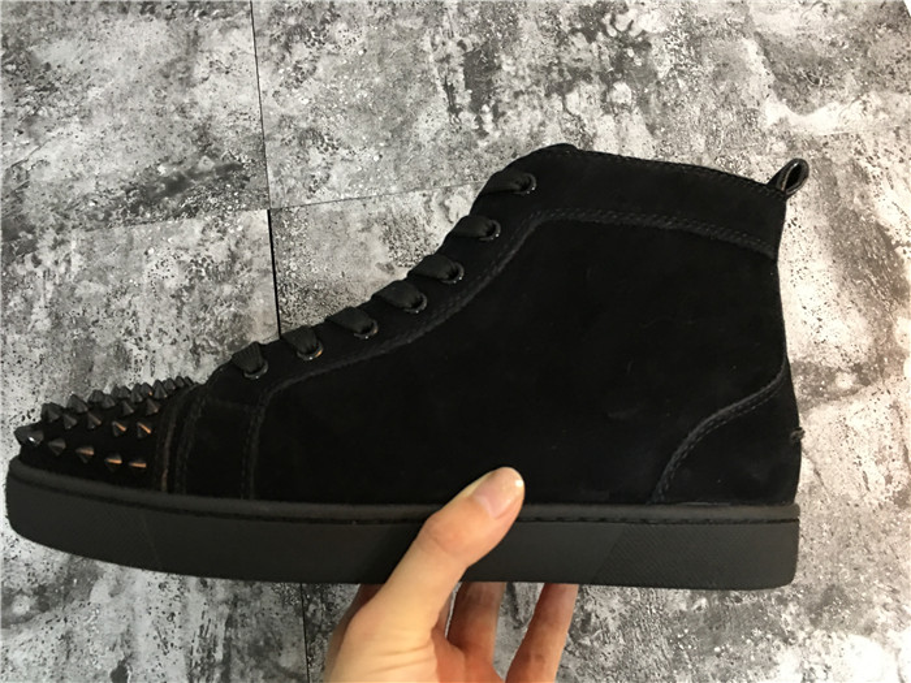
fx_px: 763
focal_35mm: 29
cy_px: 342
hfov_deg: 61.7
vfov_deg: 48.2
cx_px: 456
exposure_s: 1/8
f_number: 2.2
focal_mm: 4.15
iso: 100
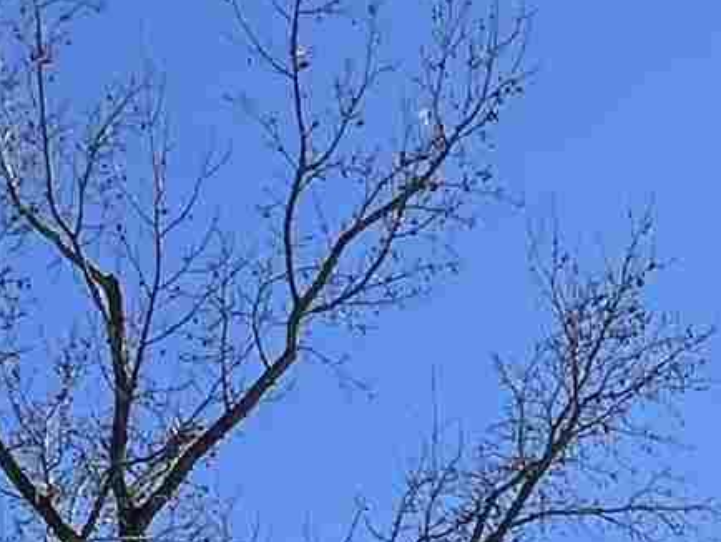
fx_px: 1917
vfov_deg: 10.7
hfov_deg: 18.9
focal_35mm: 92
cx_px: 1057
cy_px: 1641
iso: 32
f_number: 1.8
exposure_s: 1/927
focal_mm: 1.57
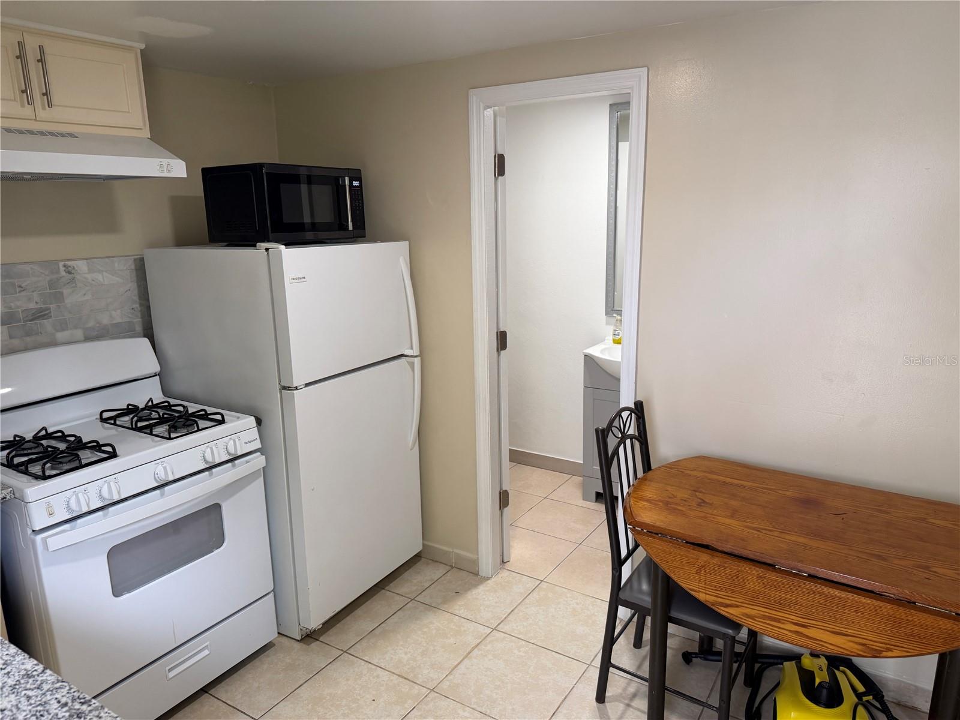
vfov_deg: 56.8
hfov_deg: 71.6
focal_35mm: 24
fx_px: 666
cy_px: 360
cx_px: 480
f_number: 1.78
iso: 160
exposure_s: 1/120
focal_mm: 6.76
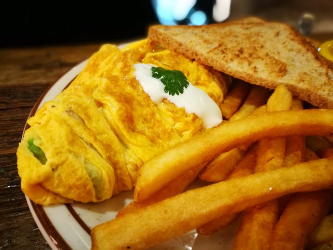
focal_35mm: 27
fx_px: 260
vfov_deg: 51.4
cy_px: 125
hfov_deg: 65.3
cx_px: 166
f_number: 4
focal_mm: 4.5
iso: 500
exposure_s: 1/20
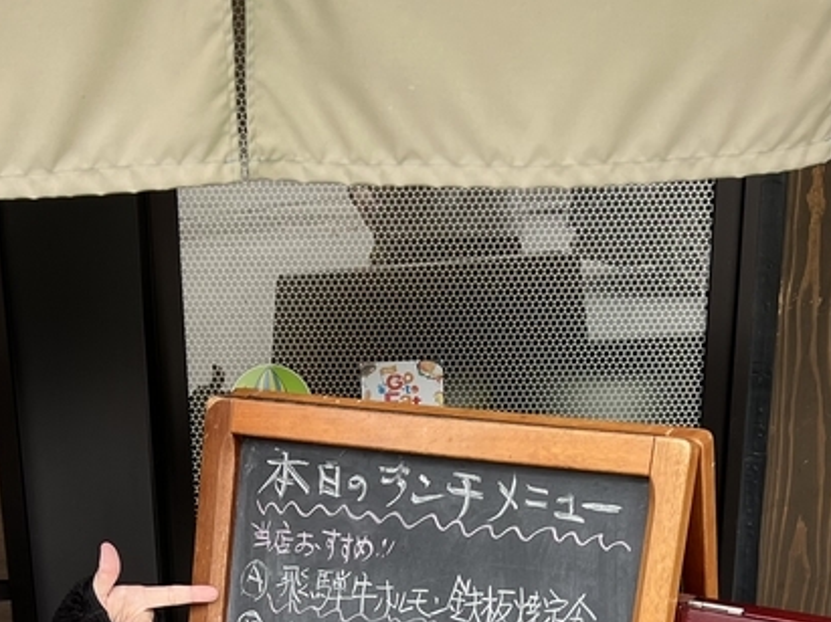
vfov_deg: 17.9
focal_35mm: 76
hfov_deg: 25.6
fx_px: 1824
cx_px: 358
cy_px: 842
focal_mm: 5.7
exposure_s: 1/121
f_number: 1.5
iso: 40
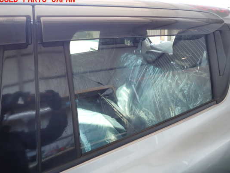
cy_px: 91
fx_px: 186
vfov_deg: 49.7
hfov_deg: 63.3
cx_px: 126
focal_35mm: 28
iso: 125
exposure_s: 1/60
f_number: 2
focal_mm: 4.5
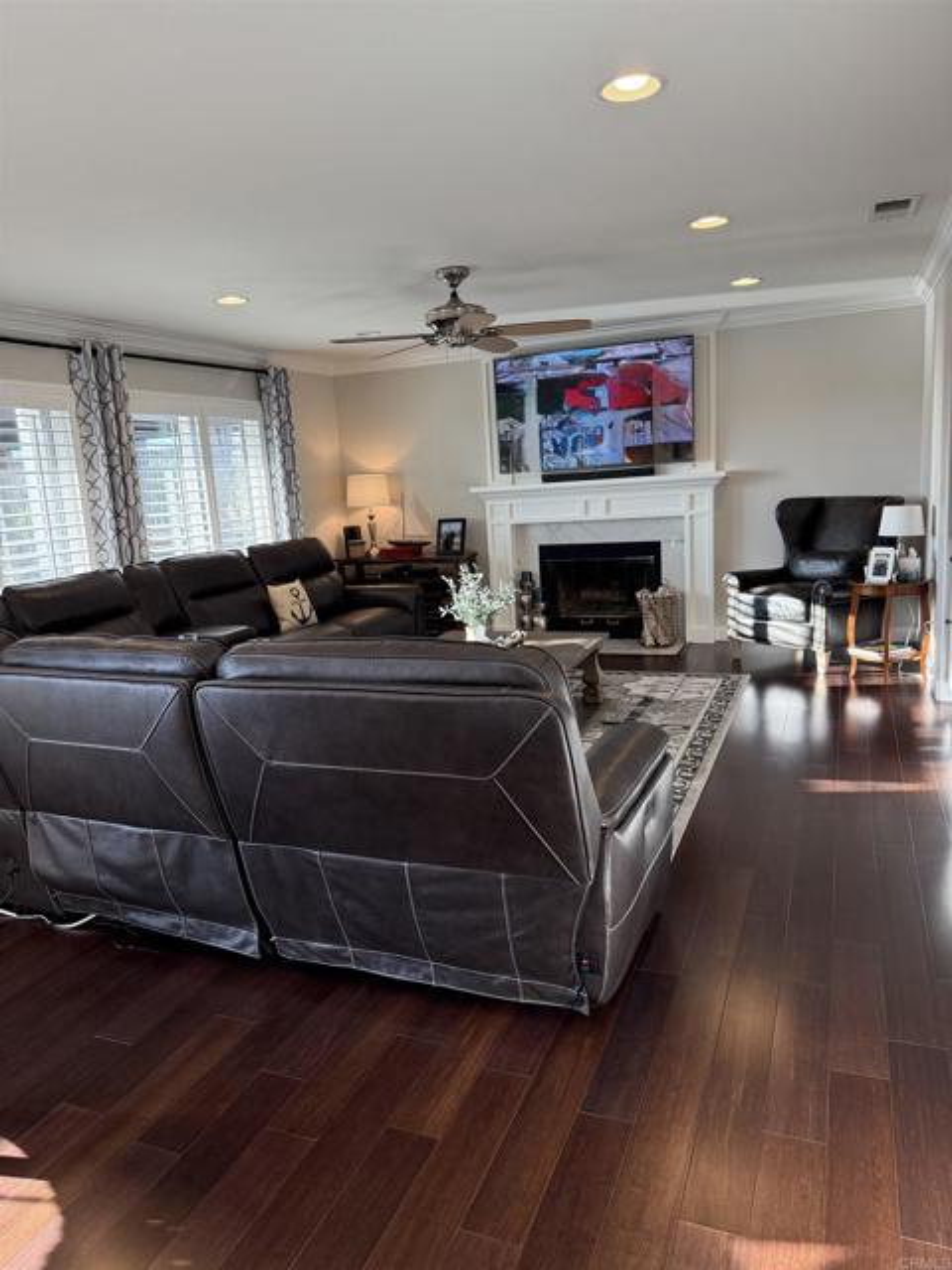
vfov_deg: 71.6
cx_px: 476
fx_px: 880
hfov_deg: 56.8
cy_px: 635
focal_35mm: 24
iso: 200
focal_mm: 6.76
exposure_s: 1/208
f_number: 1.78
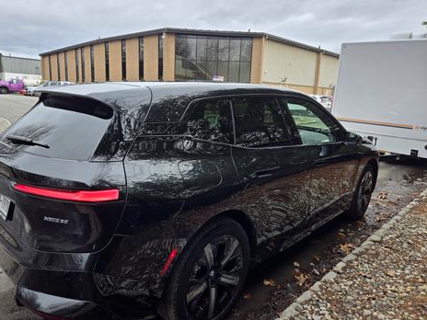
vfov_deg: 54.9
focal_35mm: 25
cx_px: 199
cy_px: 154
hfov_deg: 69.3
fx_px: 308
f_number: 1.8
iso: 25
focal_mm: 5.4
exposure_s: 1/381
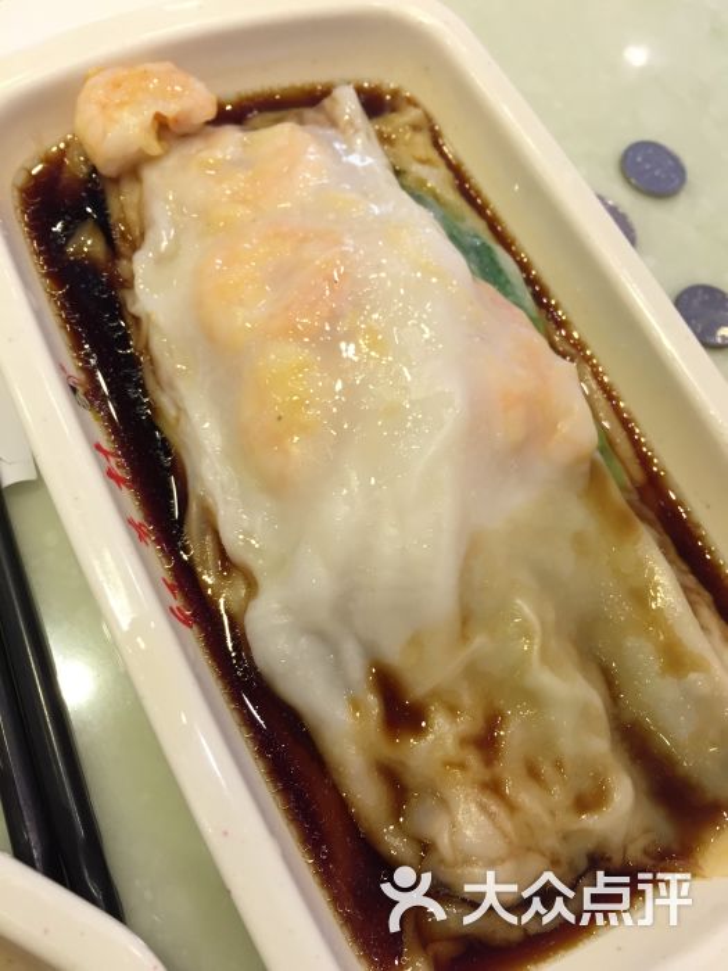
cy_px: 486
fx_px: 813
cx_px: 364
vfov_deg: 61.7
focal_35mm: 29
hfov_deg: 48.2
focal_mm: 4.15
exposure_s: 1/33
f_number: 2.2
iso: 32
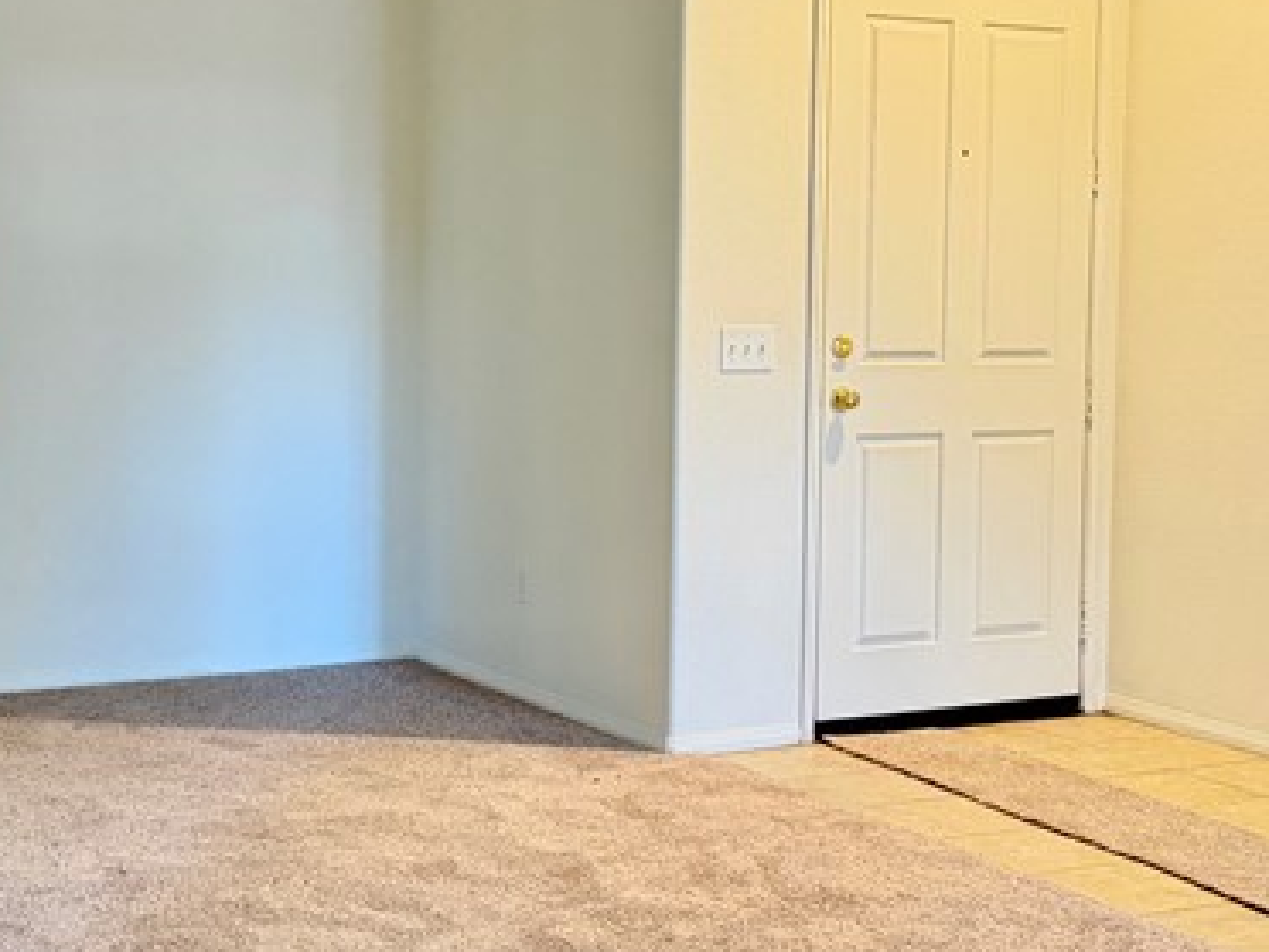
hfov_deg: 29.4
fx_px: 2420
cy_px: 389
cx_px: 727
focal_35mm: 66
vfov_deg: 22.2
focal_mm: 6.76
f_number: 1.78
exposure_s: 1/40
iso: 640
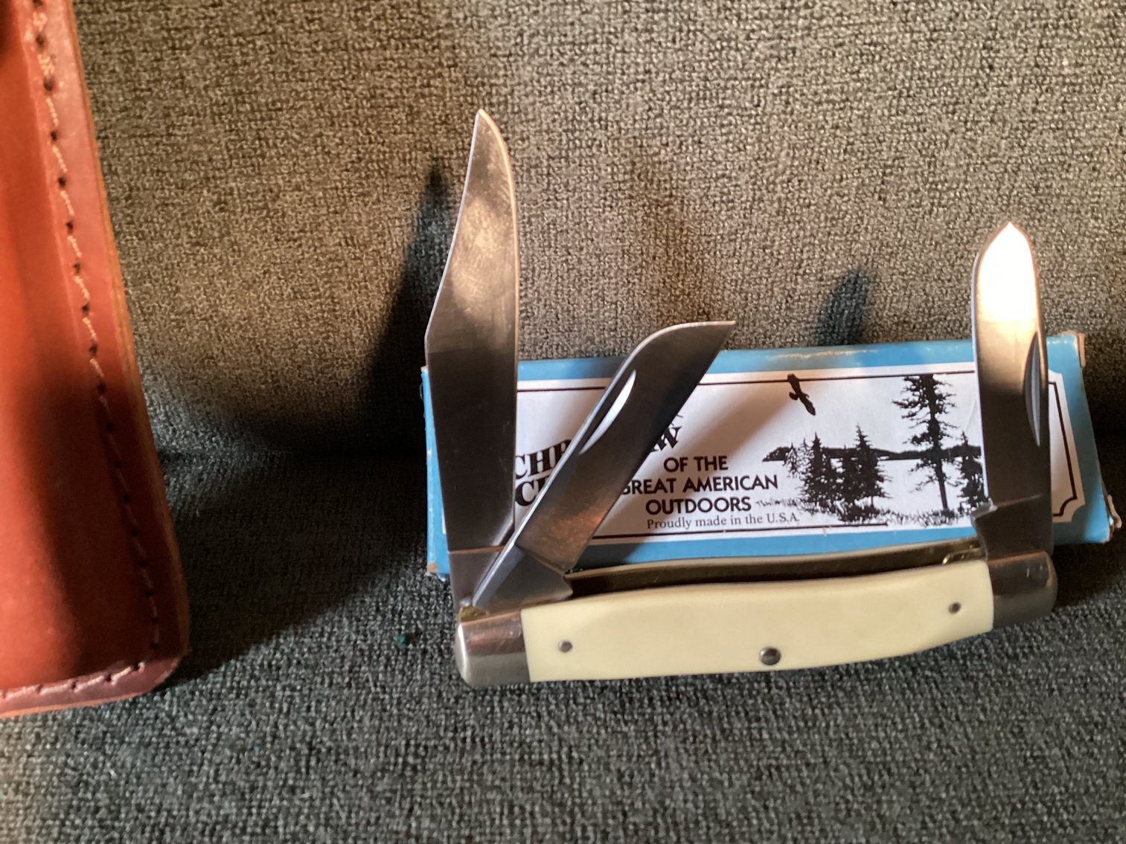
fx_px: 1008
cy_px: 422
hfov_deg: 58.3
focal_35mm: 31
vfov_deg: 45.4
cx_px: 563
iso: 500
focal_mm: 3.3
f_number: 2.4
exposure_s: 1/30
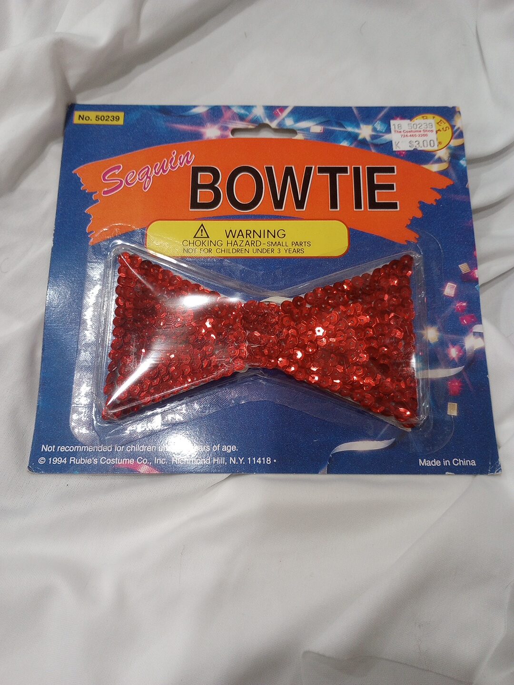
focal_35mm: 28
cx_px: 257
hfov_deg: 49.7
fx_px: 554
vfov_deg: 63.4
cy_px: 342
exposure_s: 1/24
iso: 1324
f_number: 1.8
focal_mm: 4.27
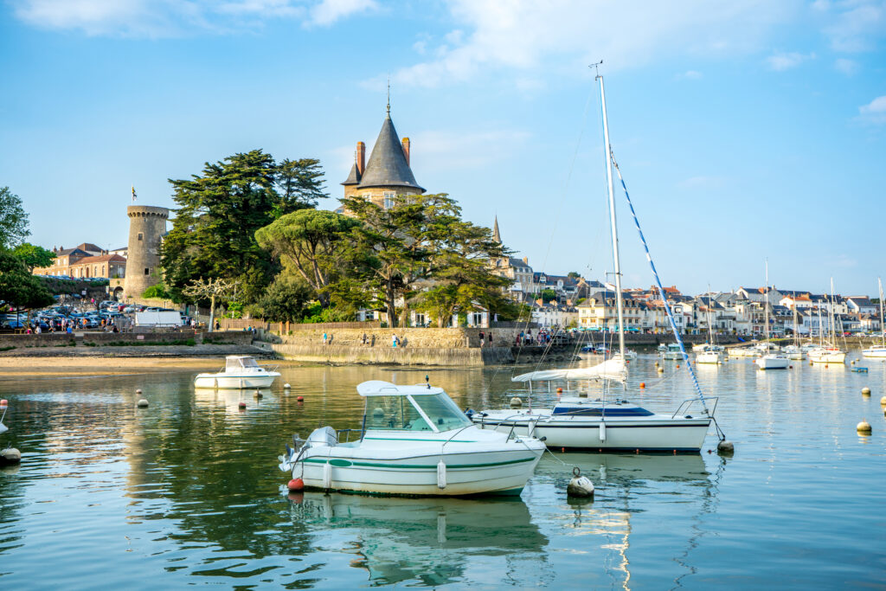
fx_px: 985
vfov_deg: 33.4
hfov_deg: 48.5
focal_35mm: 40
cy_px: 296
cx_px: 443
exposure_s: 1/160
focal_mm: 40
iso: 125
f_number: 9
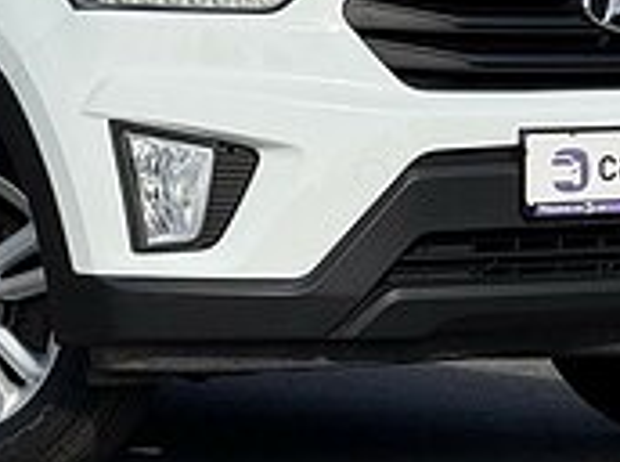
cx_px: 68
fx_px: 6841
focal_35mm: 383
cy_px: 51
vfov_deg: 3.9
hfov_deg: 5.2
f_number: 2.8
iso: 50
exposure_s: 1/1773
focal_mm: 15.66
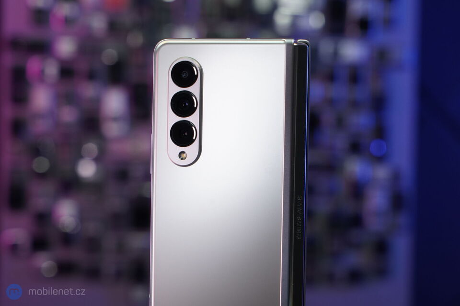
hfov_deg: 28.8
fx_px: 894
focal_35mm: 70
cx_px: 230
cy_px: 153
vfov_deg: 19.5
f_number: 7.1
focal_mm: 70
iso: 1600
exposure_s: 1/200
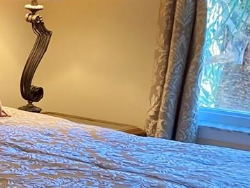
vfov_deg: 11.9
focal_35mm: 125
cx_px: -74
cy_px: 89
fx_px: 903
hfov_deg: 15.0
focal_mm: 3.99
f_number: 1.8
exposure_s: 1/60
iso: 100
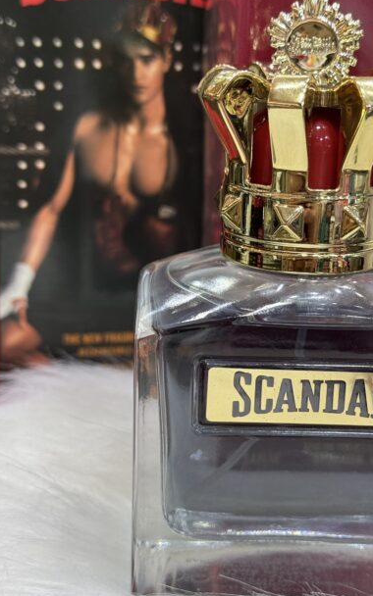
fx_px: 1090
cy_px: 300
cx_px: 244
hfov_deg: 19.4
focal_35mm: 67
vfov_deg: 30.6
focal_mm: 6.76
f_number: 1.78
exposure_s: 1/100
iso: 125
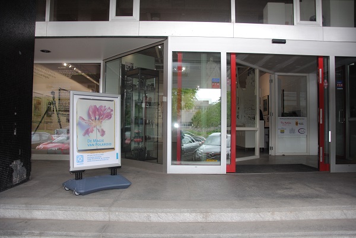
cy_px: 119
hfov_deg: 67.3
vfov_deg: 48.0
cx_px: 178
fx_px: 267
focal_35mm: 27
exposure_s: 1/100
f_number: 3.5
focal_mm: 18
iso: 200
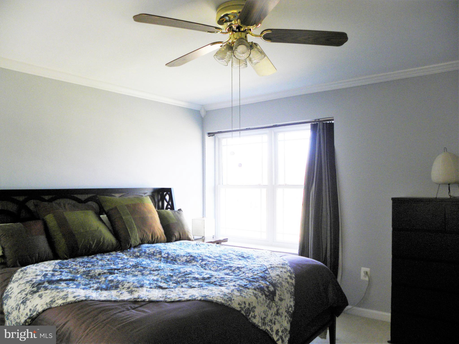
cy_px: 172
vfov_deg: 53.1
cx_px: 230
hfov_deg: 67.3
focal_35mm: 26
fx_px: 345
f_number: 2.8
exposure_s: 1/73.5
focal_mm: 4.6
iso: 85
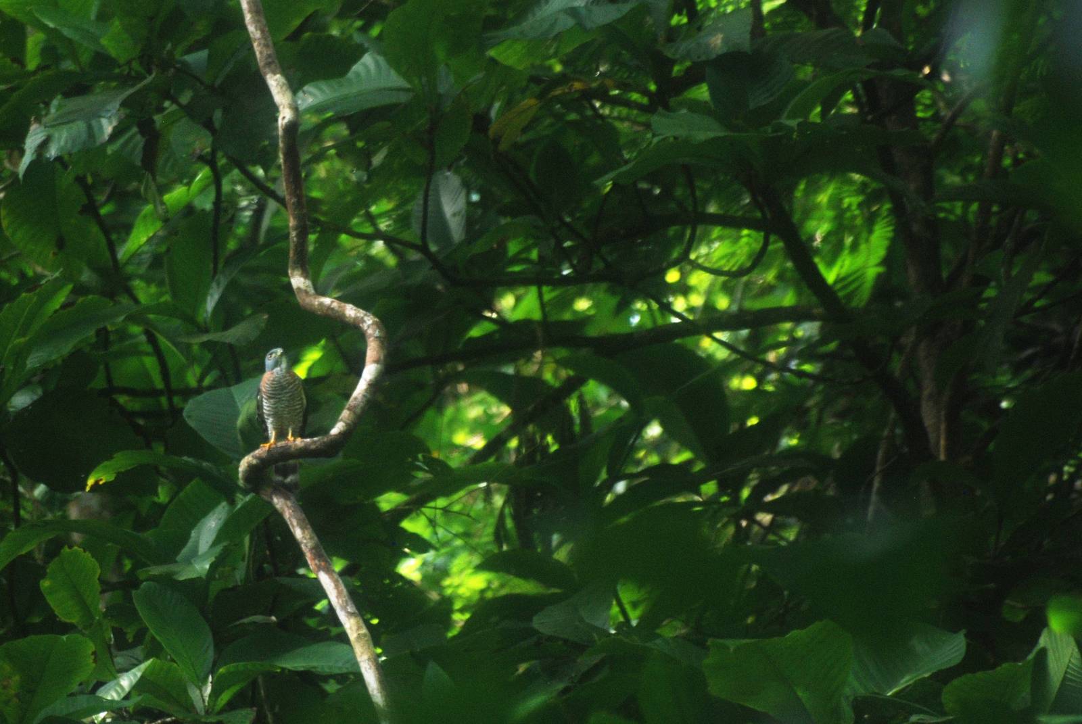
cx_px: 541
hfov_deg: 4.6
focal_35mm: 450
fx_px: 13541
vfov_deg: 3.1
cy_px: 362
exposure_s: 1/160
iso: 400
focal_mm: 300
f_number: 5.6
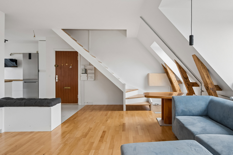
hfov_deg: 83.6
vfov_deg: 61.8
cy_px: 85
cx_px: 130
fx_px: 129
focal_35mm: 20
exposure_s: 1/40
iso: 400
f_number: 6.3
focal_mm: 16
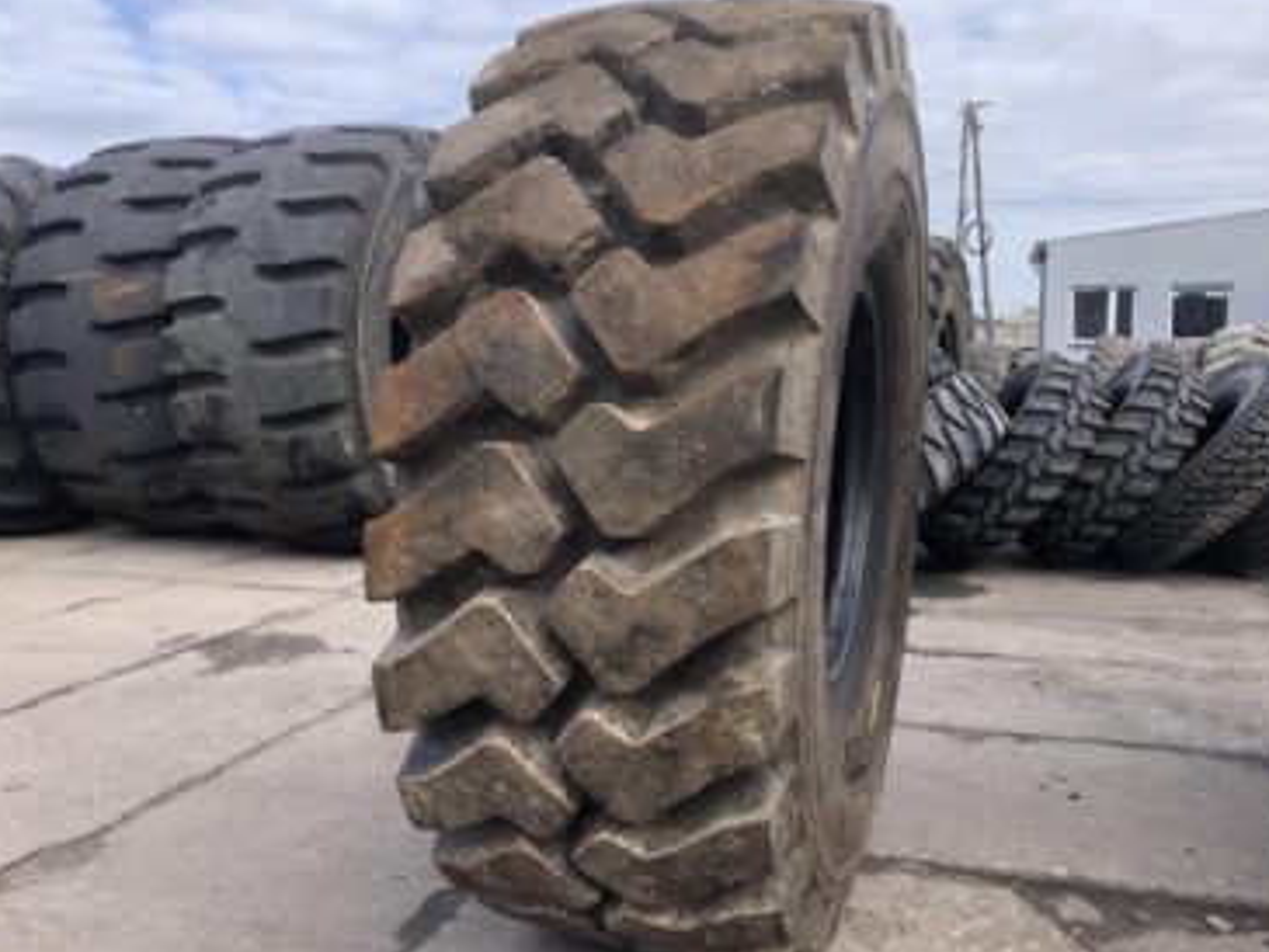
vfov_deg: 43.0
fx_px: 1210
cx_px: 674
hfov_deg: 55.3
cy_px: 492
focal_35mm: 33
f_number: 1.8
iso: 20
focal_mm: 3.99
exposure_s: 1/631
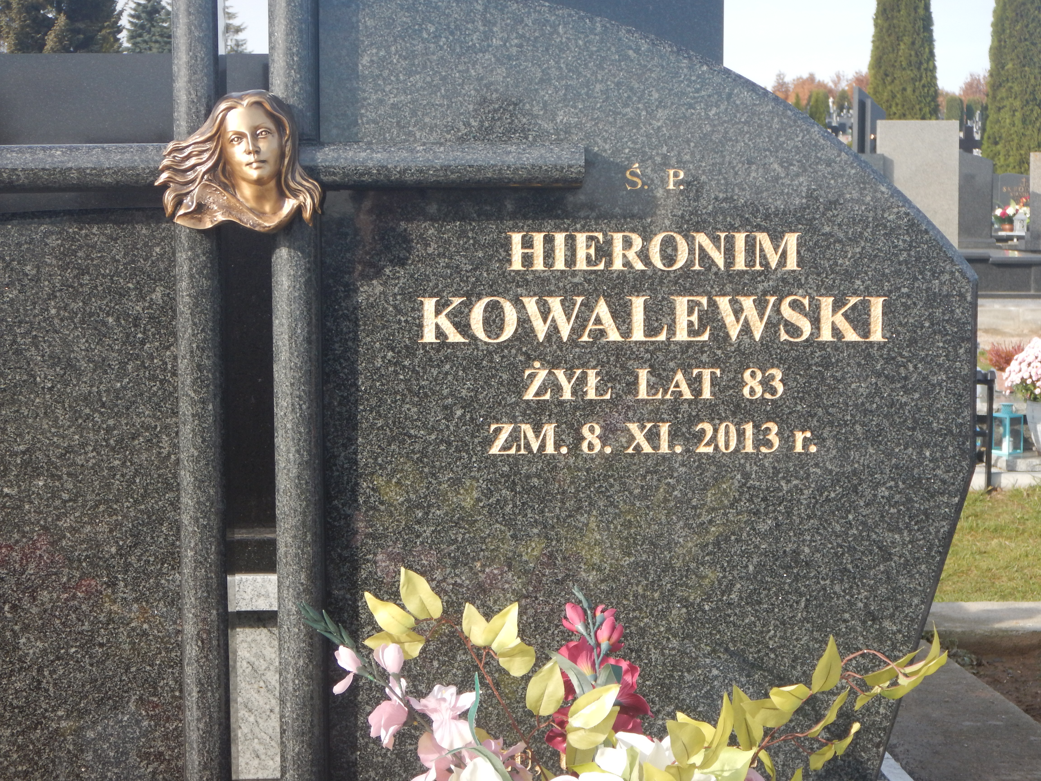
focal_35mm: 72
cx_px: 520
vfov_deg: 20.4
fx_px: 2165
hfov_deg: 27.0
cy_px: 390
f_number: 4.5
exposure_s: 1/250
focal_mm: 13
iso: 125
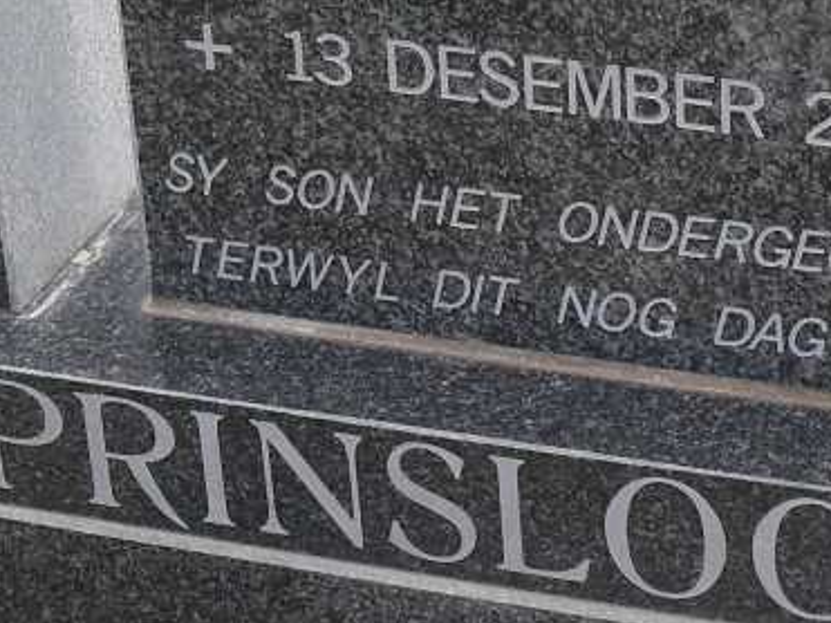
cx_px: 625
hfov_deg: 15.9
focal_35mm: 123
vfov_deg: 11.9
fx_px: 2952
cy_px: 2
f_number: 2.8
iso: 80
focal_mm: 6.3
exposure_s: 1/350
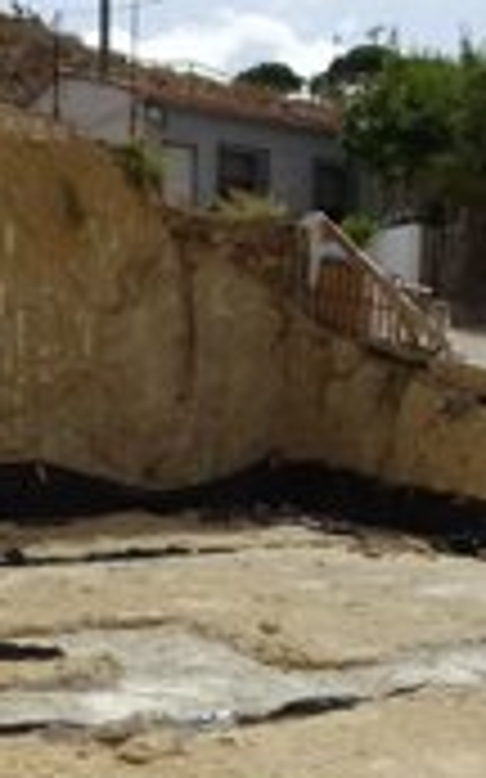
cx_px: 72
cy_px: 598
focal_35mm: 53
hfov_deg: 23.9
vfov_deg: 37.1
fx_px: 1124
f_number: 3.5
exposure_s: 1/1600
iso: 80
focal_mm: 4.1
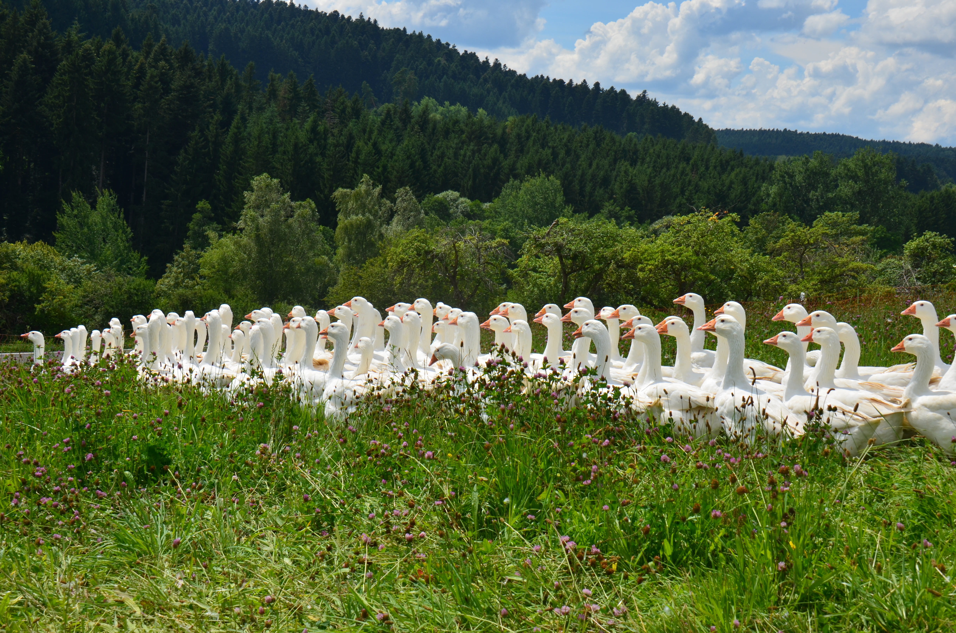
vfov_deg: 23.7
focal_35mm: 57
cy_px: 316
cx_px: 478
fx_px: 1511
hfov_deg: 35.1
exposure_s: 1/200
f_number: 13
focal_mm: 38
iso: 100
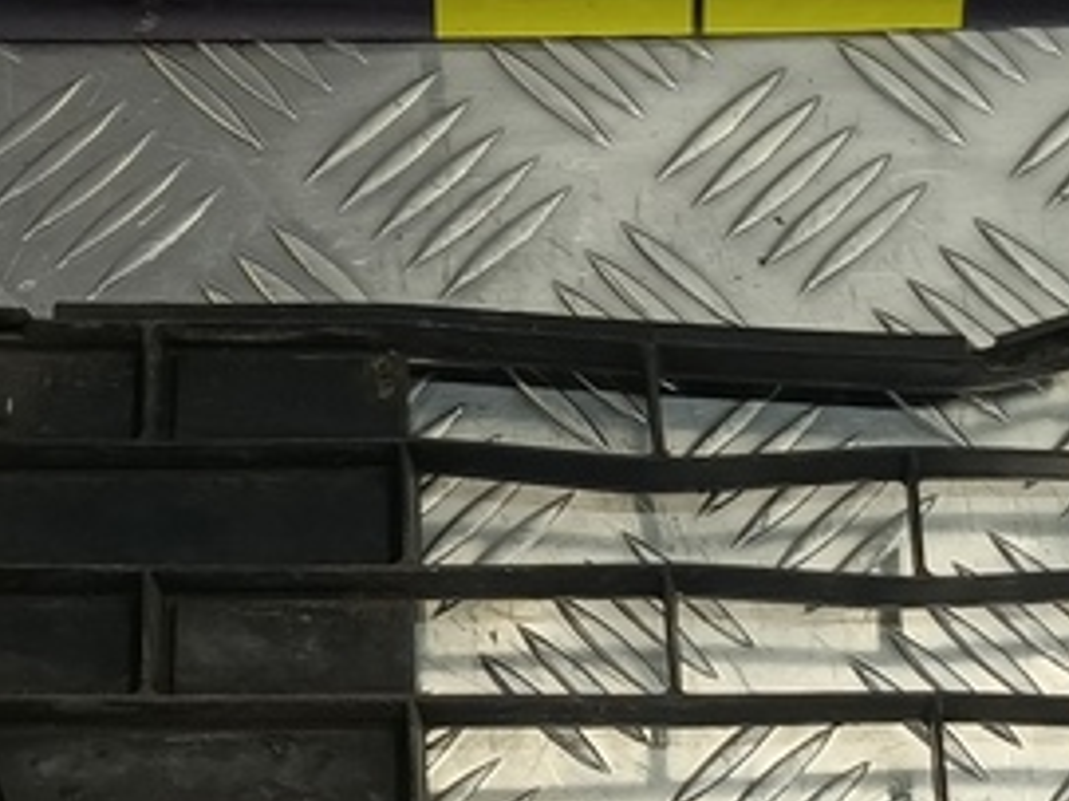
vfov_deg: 14.4
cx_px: 497
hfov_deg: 19.3
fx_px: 3149
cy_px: 596
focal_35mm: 102
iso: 88
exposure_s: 1/50
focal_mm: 4.11
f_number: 1.6
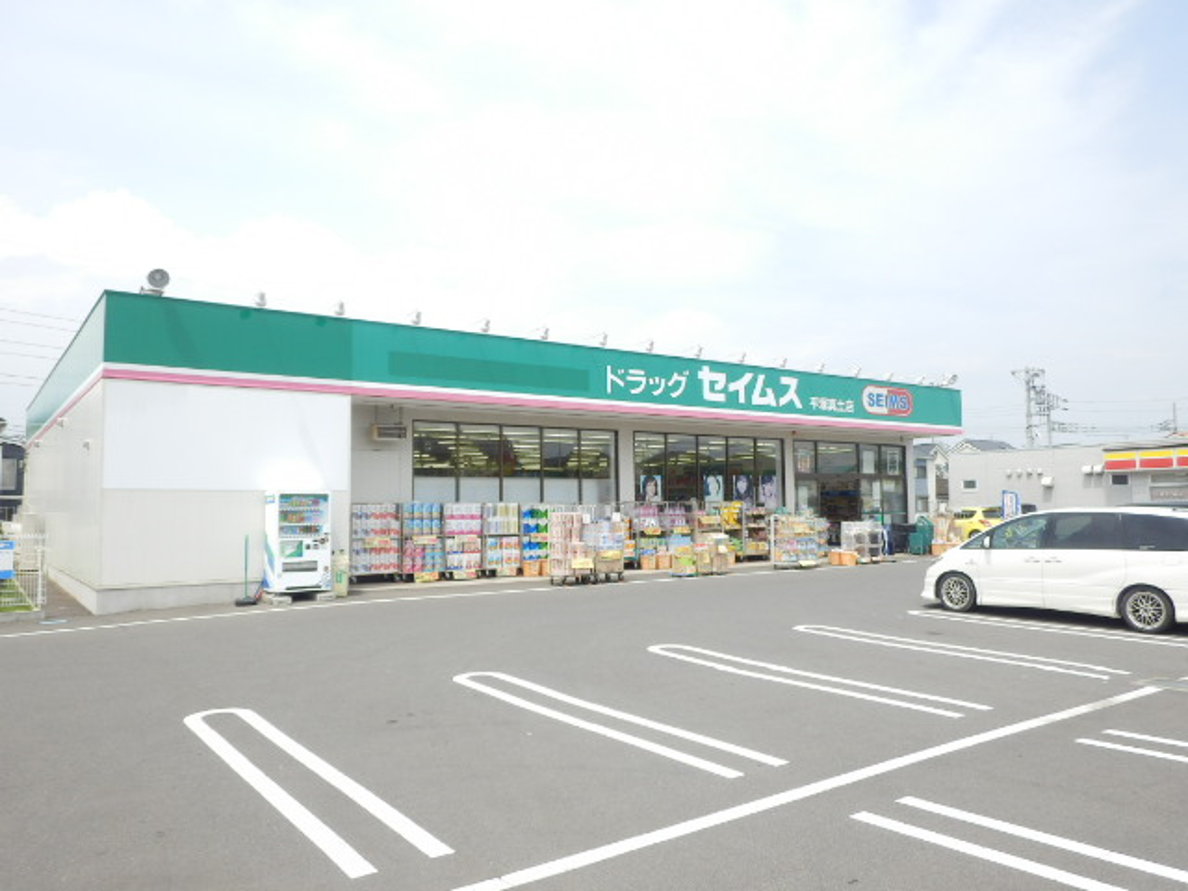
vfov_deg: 46.8
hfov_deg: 60.0
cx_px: 594
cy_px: 446
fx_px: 1030
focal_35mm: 30
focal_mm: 5.3
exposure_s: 1/640
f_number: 3.5
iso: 80
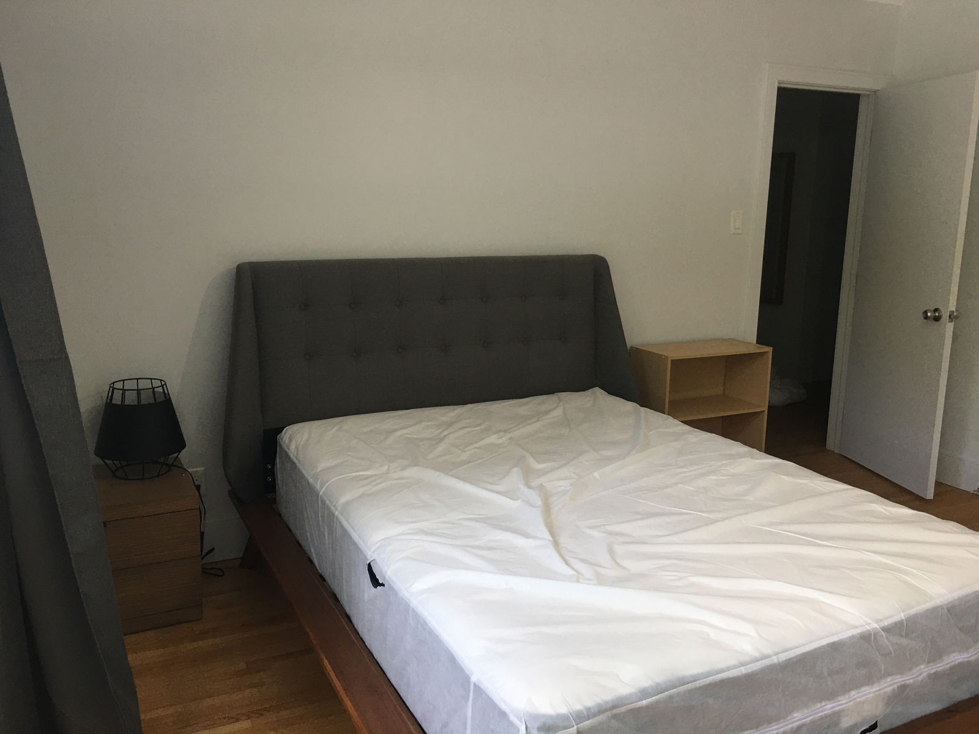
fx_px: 820
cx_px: 490
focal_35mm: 29
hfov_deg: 61.7
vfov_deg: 48.2
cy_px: 367
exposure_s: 1/15
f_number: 2.2
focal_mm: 4.15
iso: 32
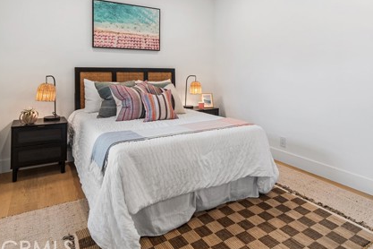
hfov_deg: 75.6
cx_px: 216
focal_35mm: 23
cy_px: 71
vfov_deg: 53.3
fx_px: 238
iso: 320
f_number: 7.1
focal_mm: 10
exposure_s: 1/10
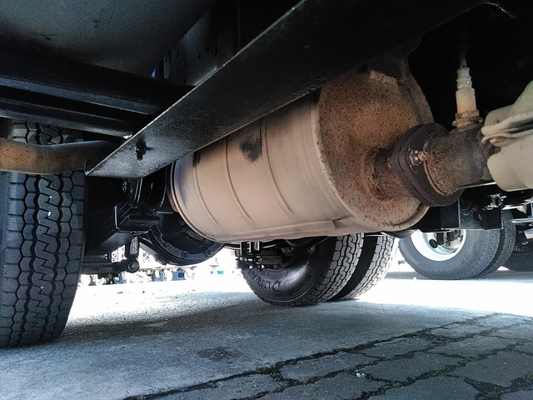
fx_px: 416
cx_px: 266
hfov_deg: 65.3
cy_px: 200
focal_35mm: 27
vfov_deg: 51.4
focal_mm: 3.46
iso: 80
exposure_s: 1/125
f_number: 2.2
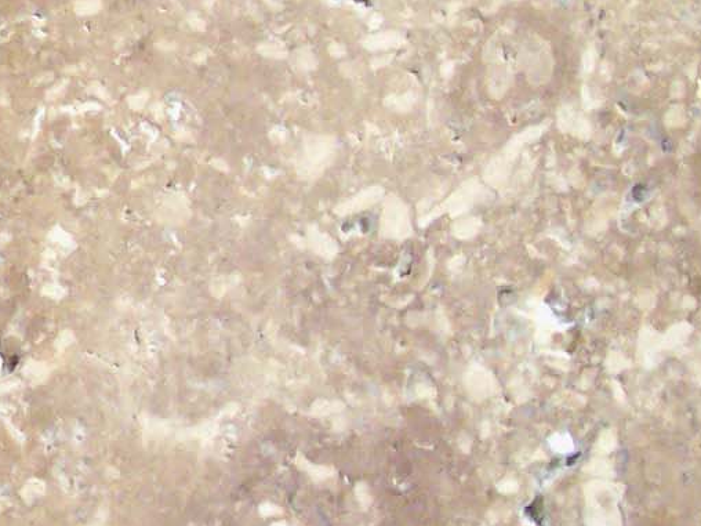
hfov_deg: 12.2
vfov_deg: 10.0
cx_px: -598
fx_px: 2997
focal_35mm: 148
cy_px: 145
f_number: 2.8
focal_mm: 5.6
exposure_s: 1/10
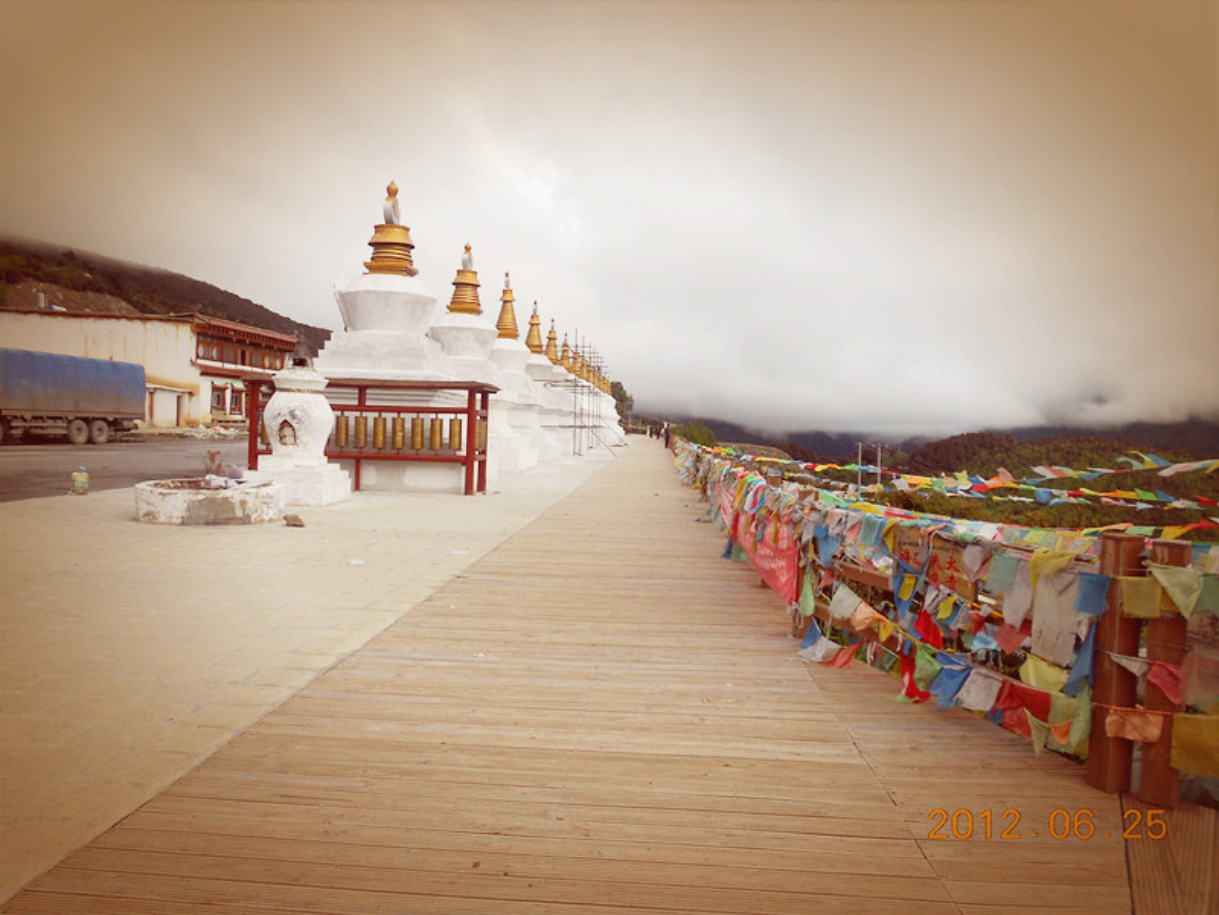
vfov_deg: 53.1
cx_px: 610
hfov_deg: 67.3
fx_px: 916
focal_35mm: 26
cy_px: 458
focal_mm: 4.6
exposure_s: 1/800
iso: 80
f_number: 3.2
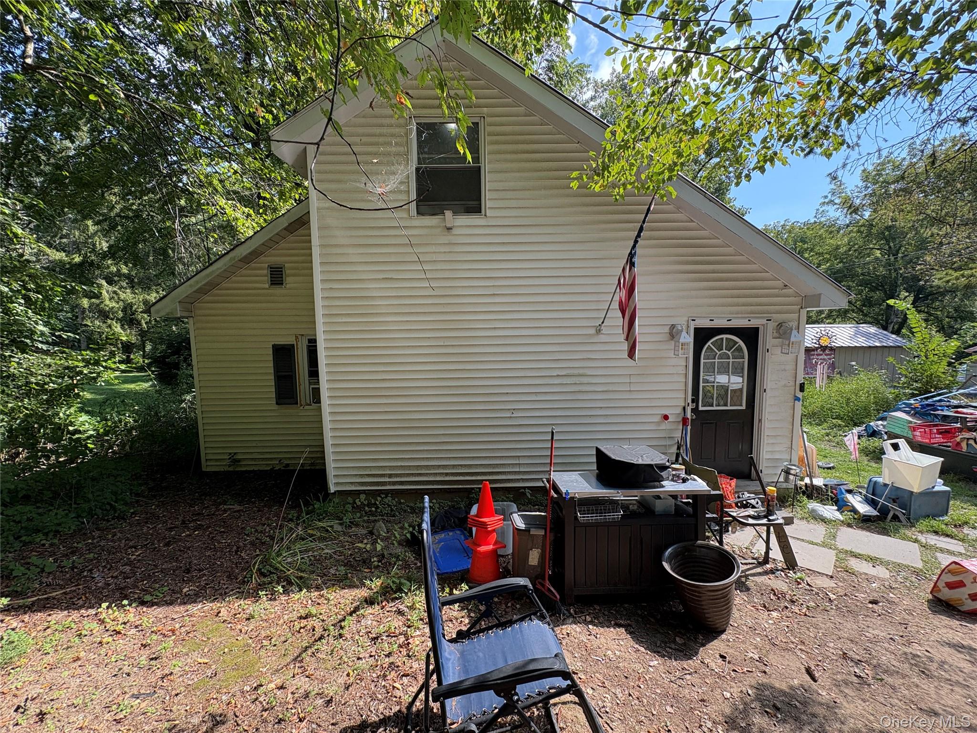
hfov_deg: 102.1
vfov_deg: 85.7
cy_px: 366
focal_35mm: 14
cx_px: 488
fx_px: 395
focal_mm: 2.22
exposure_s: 1/295
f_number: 2.2
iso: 40
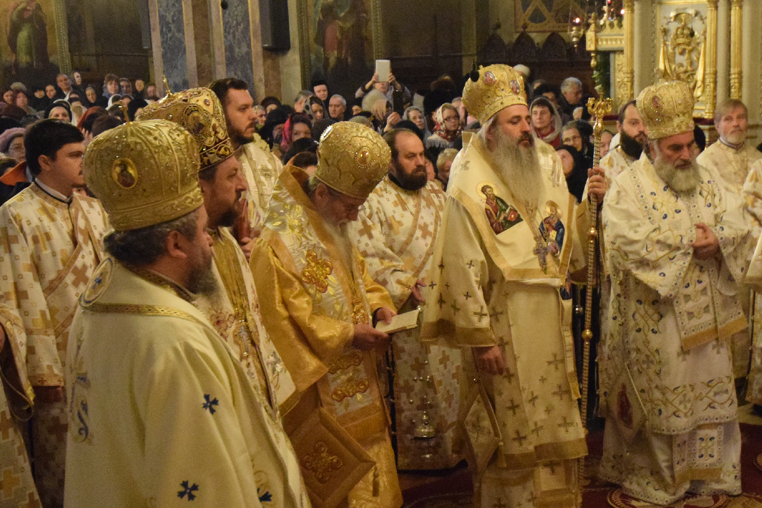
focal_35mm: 64
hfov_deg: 31.1
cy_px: 366
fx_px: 1355
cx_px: 521
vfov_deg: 21.1
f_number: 4.5
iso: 6400
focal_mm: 24
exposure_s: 1/40
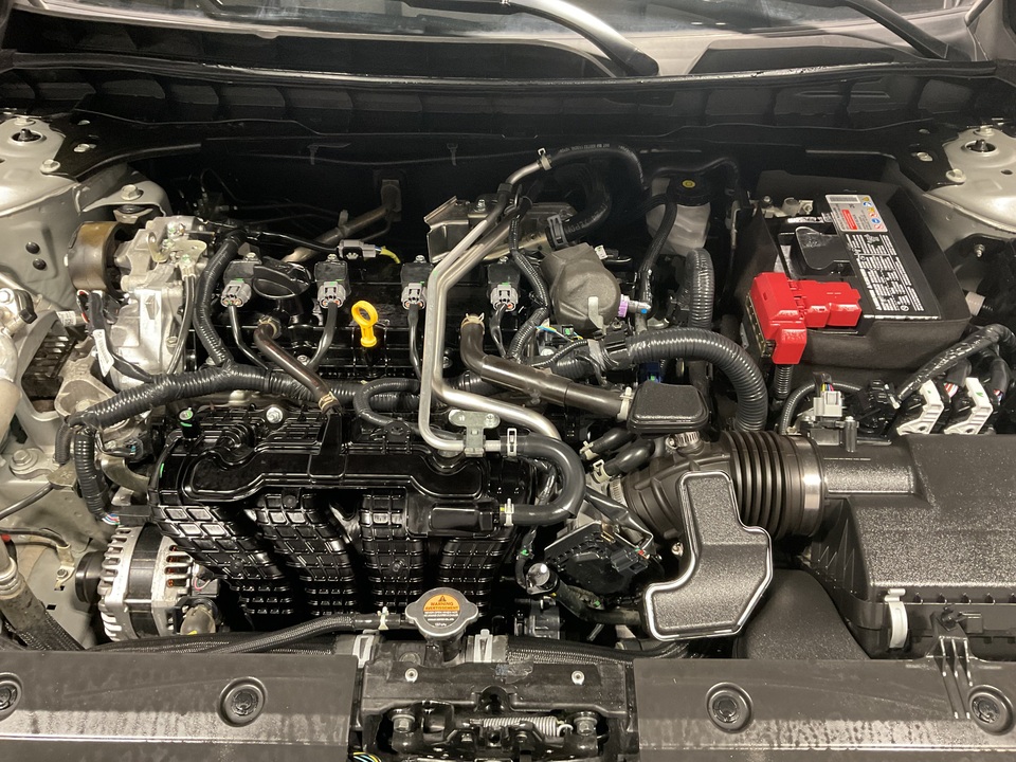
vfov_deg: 48.2
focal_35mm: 29
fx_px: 851
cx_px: 508
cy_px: 381
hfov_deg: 61.7
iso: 320
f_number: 1.8
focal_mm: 3
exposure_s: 1/40
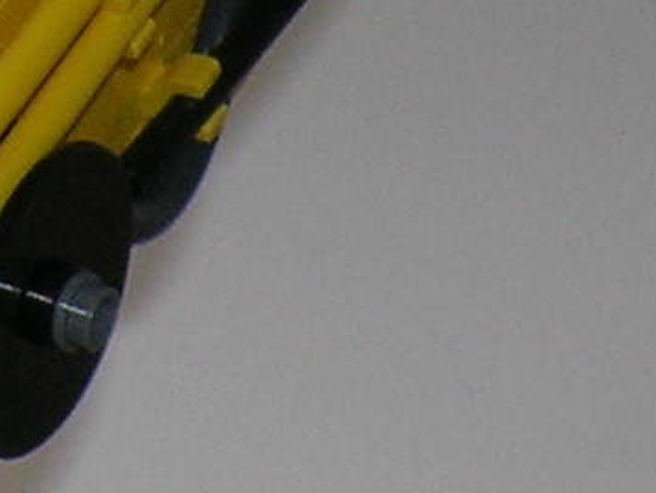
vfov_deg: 5.7
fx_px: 4682
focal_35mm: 247
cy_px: 1269
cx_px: 860
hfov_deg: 7.9
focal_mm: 5.7
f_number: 2.9
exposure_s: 1/60.1
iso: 50
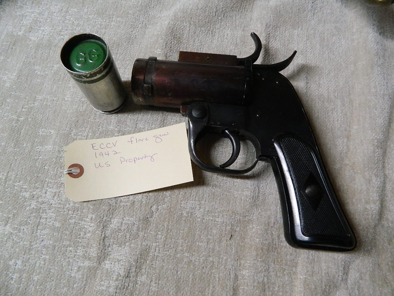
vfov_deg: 54.9
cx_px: 197
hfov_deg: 69.4
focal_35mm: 25
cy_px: 148
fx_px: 285
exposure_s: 1/30
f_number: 3.1
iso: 360
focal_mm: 4.5
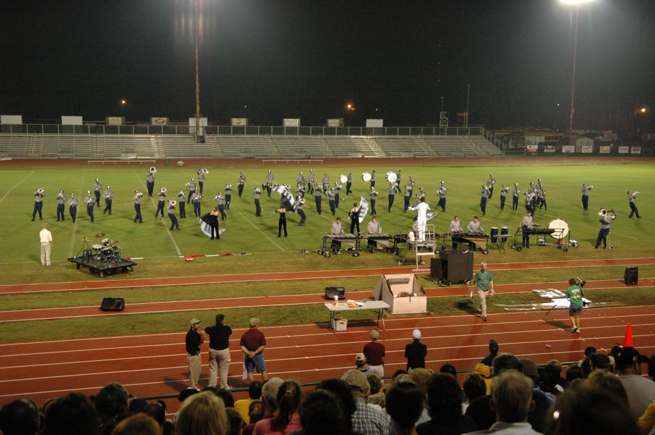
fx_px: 818
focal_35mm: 45
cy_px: 218
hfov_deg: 43.7
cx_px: 328
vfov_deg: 29.8
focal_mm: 30
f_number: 2.8
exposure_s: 1/60
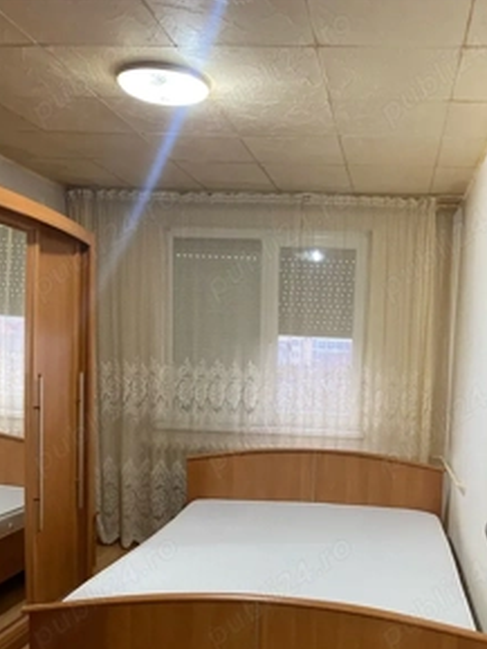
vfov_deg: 50.2
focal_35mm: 36
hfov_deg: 39.2
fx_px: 675
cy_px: 445
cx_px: 323
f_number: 1.8
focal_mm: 4.25
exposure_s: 1/50
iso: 200
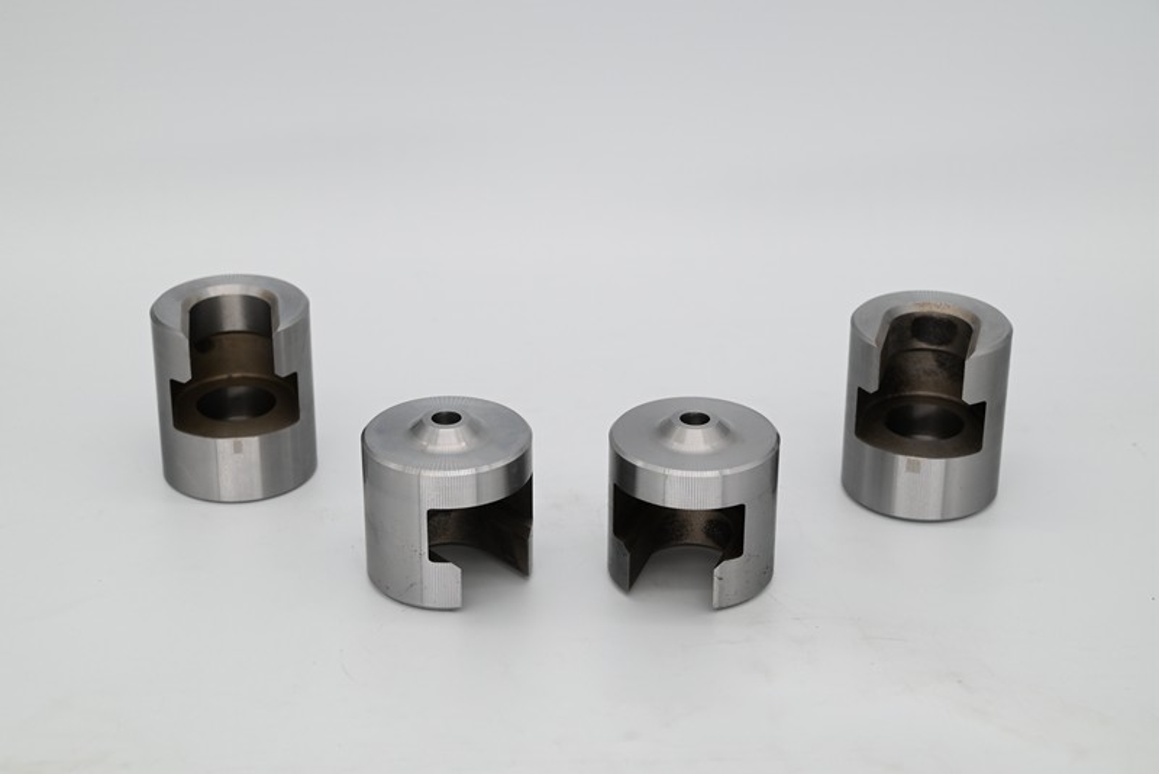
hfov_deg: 28.8
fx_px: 2254
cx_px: 580
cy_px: 387
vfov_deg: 19.5
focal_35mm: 70
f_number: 9
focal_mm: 70
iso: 1000
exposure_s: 1/250
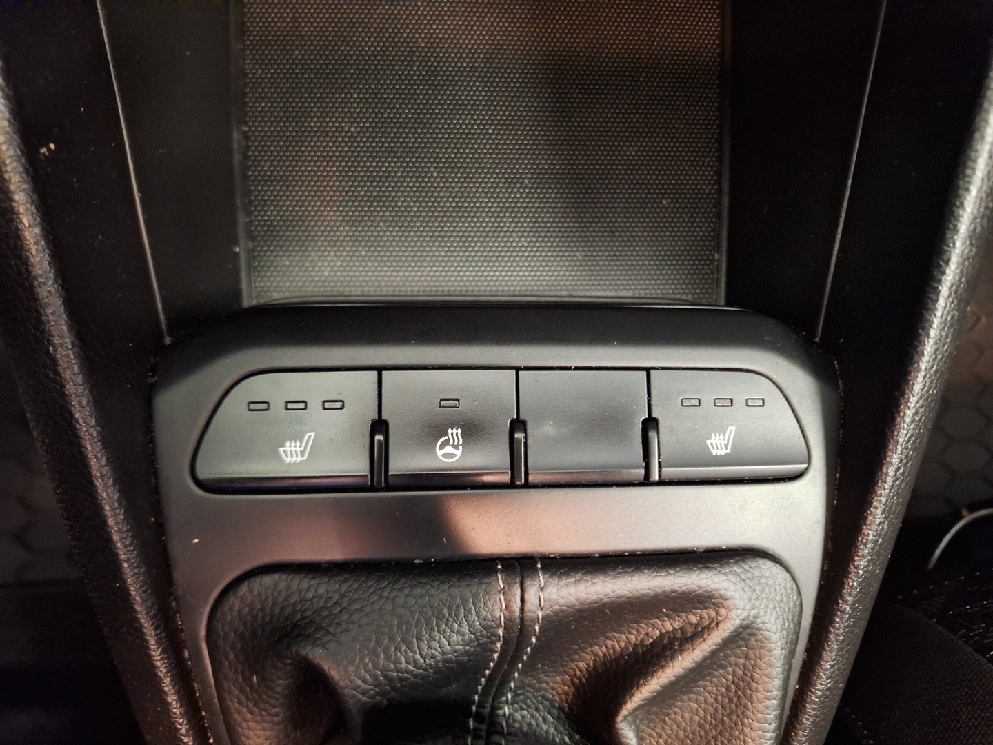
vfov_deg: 58.9
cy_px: 372
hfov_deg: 73.9
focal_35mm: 23
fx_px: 660
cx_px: 496
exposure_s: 1/14
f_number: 1.8
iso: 1250
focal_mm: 5.54
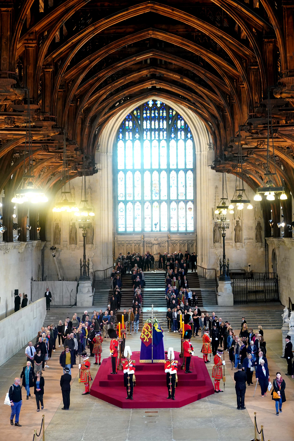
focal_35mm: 62
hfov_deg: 21.9
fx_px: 759
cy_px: 220
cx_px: 147
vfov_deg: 32.4
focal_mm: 62
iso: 4000
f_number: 2.8
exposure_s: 1/200
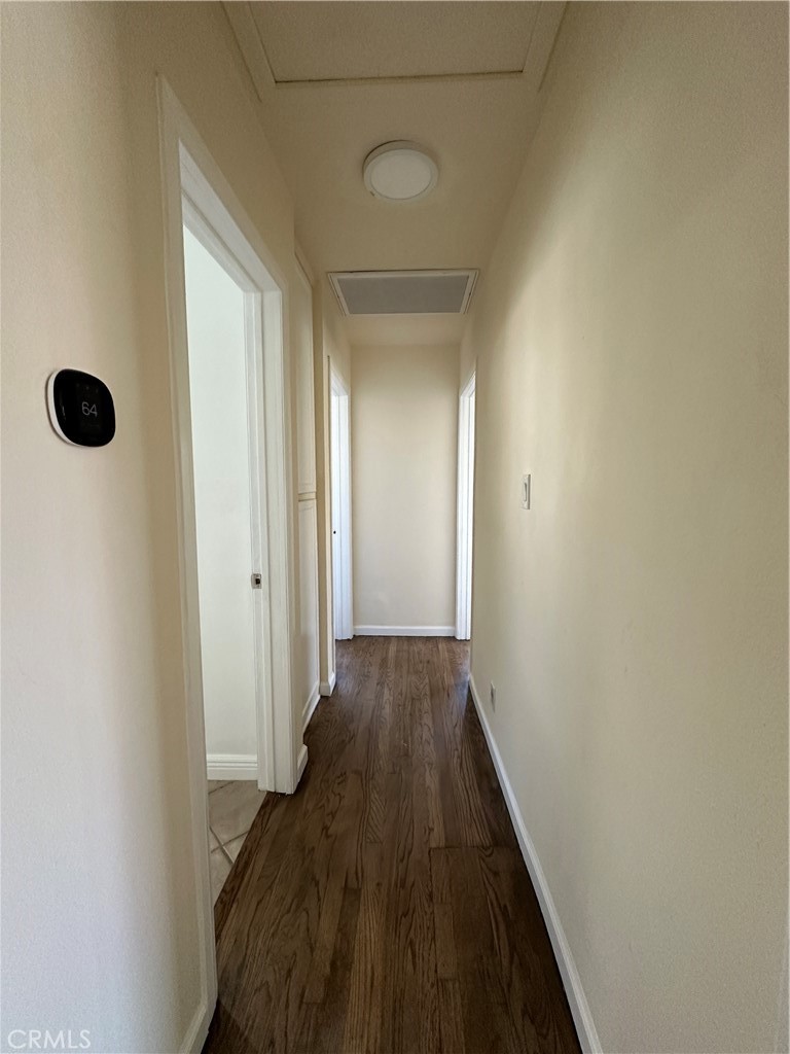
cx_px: 395
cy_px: 527
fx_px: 426
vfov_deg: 102.1
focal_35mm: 14
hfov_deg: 85.7
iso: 320
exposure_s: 1/120
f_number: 2.2
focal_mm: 2.22
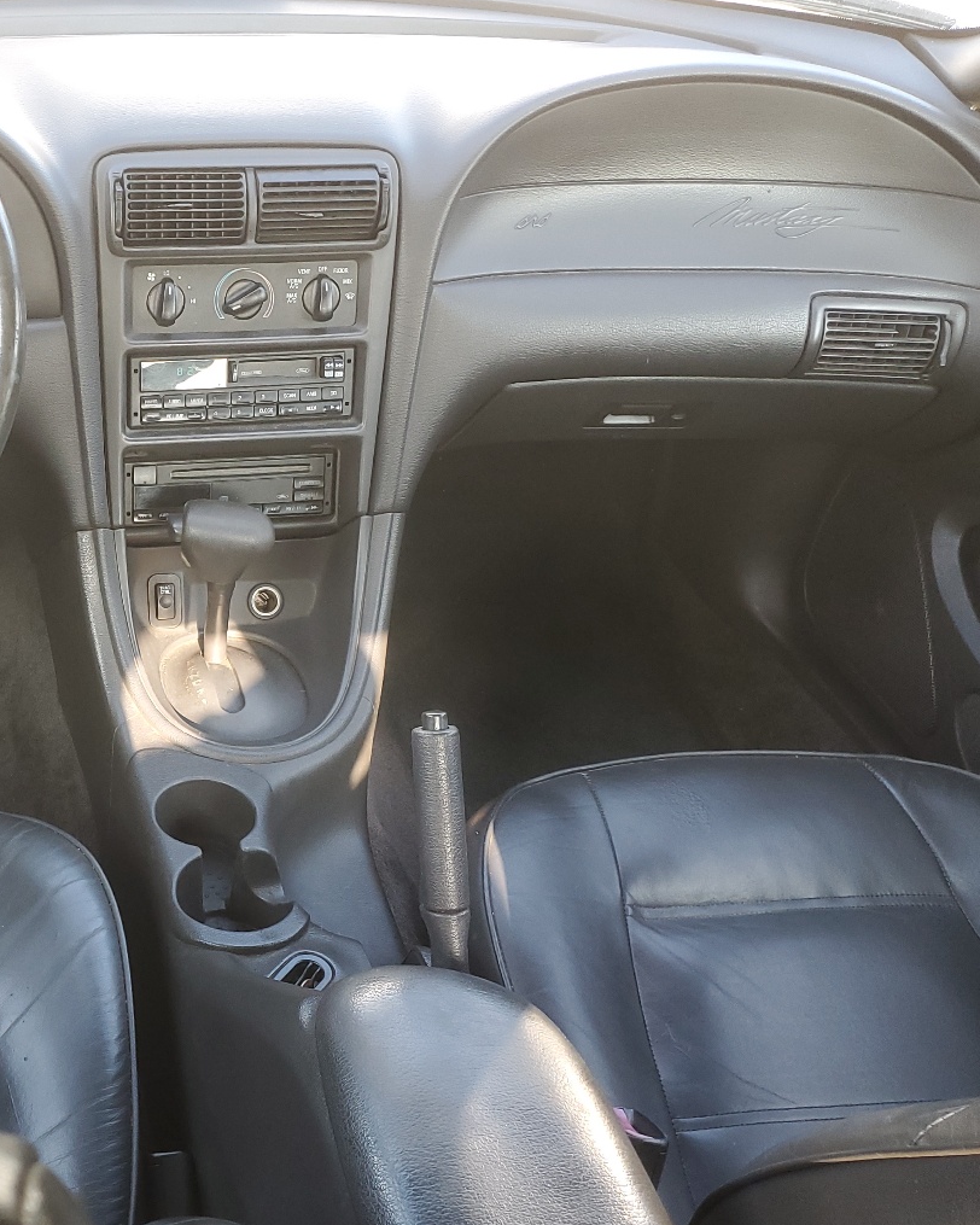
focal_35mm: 40
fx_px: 1450
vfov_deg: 45.7
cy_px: 702
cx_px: 92
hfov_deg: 35.1
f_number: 1.5
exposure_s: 1/120
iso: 73
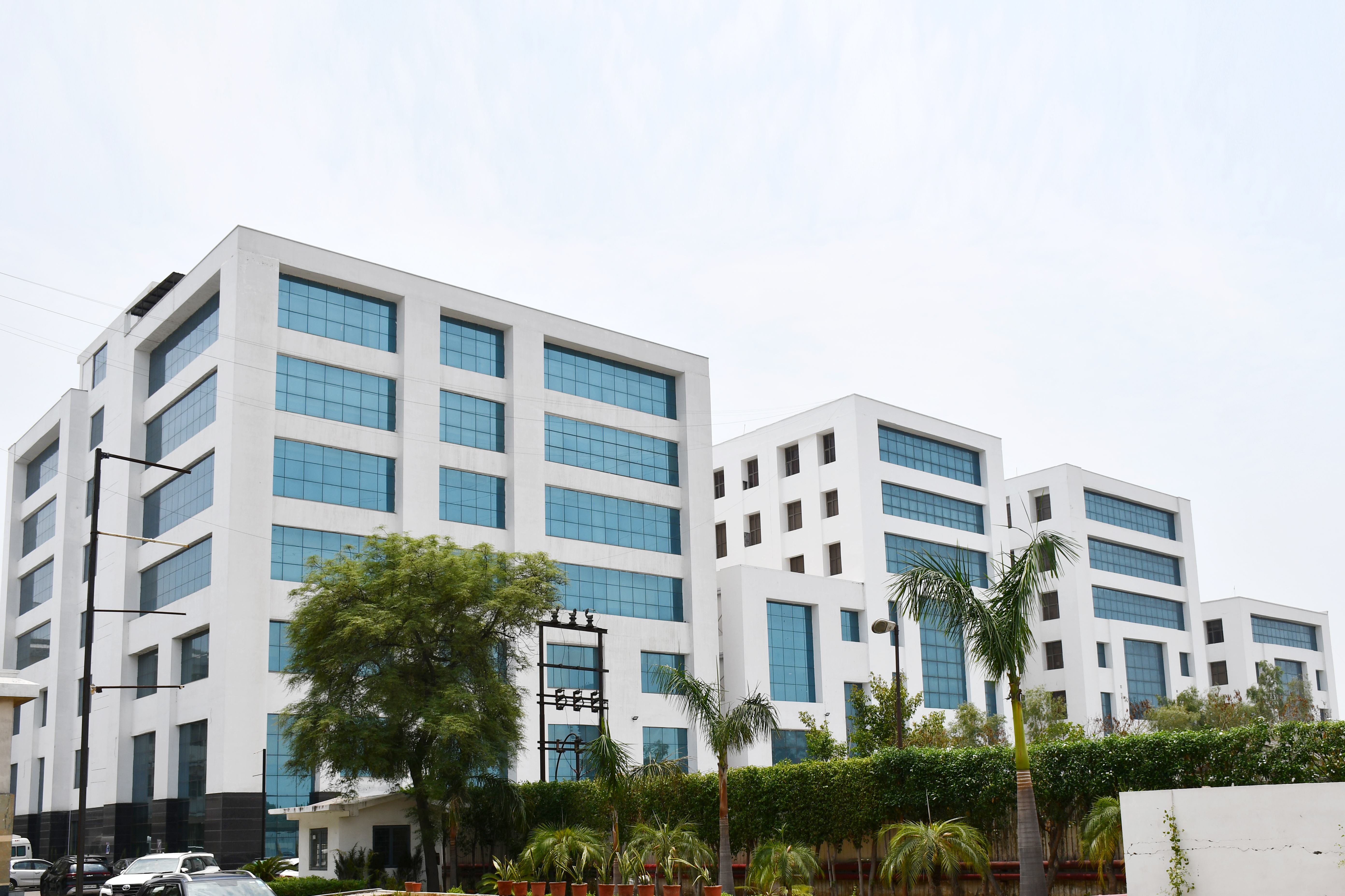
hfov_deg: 57.2
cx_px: 672
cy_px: 448
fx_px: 1233
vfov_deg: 40.0
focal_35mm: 33
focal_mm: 22
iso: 100
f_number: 9
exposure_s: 1/320
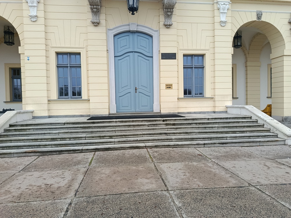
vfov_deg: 56.8
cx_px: 146
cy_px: 109
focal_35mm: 24
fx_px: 202
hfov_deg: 71.6
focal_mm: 5.24
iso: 106
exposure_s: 1/100
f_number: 1.7
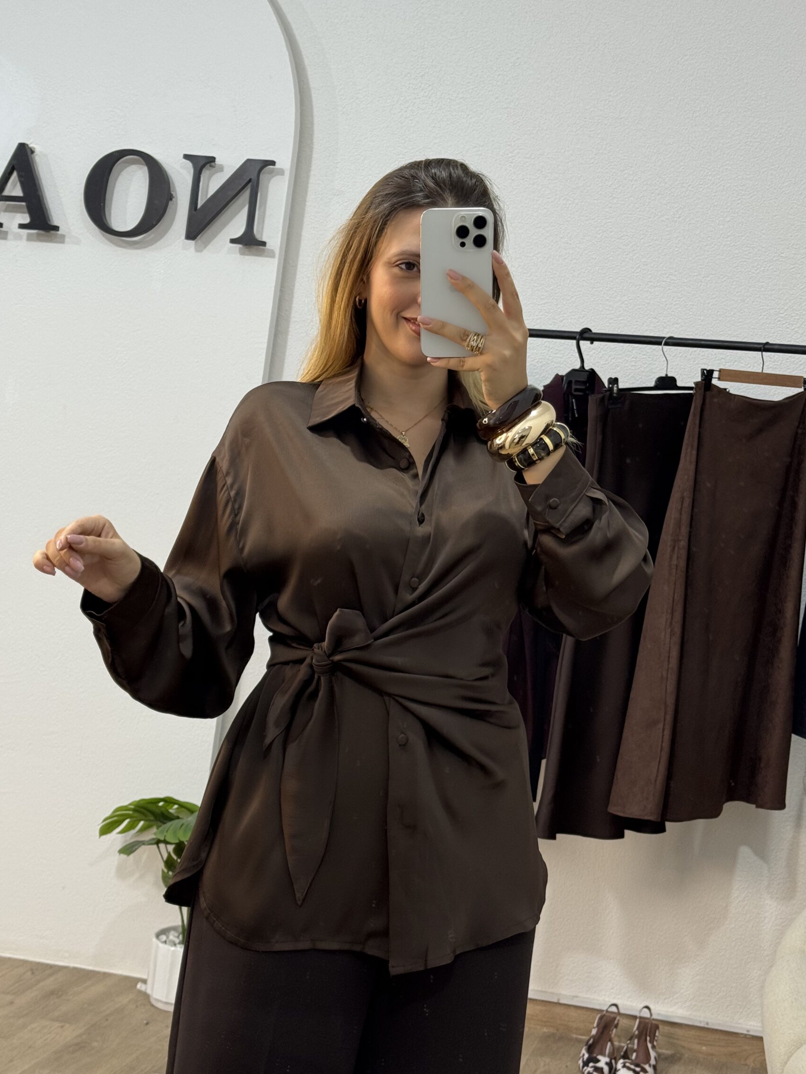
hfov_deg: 27.0
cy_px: 500
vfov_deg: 35.5
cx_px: 420
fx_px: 1676
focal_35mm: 54
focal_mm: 6.76
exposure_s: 1/50
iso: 64
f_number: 1.78
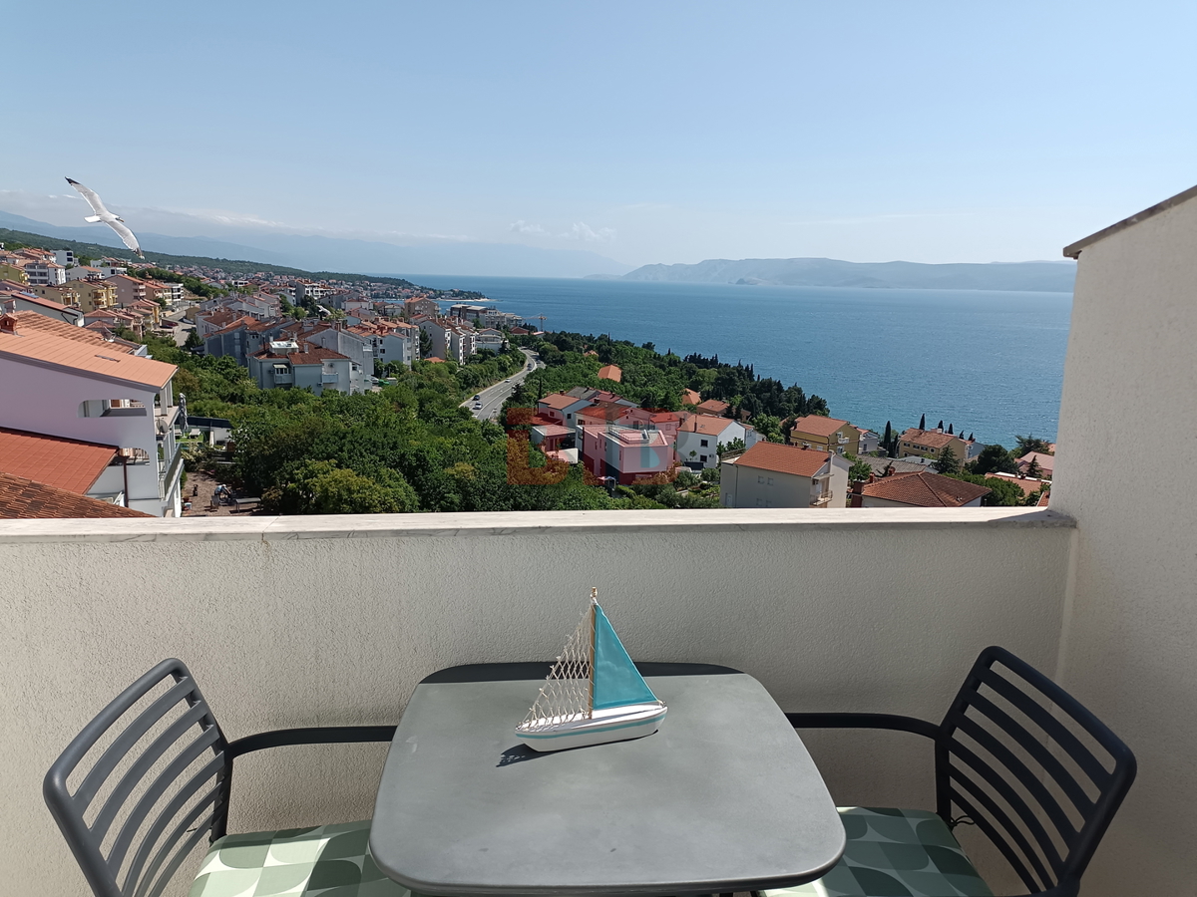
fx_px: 864
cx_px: 598
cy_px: 448
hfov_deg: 69.4
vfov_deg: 54.9
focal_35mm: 25
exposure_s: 1/698
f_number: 1.79
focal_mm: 4.74
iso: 100
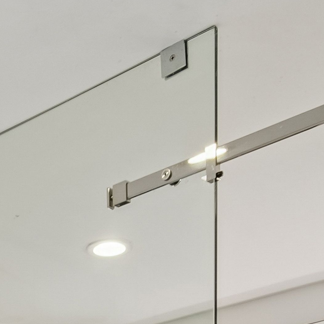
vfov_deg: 14.8
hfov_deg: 17.6
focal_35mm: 91
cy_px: 690
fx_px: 964
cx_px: -125
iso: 400
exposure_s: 1/20
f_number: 8
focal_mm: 16
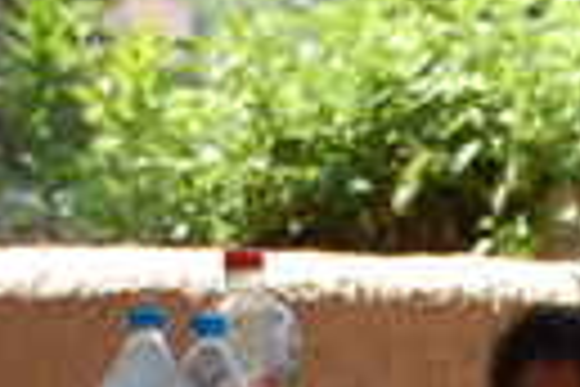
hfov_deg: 4.6
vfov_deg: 3.1
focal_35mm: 446
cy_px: 454
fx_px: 7185
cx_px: 463
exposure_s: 1/500
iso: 400
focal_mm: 60
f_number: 5.3
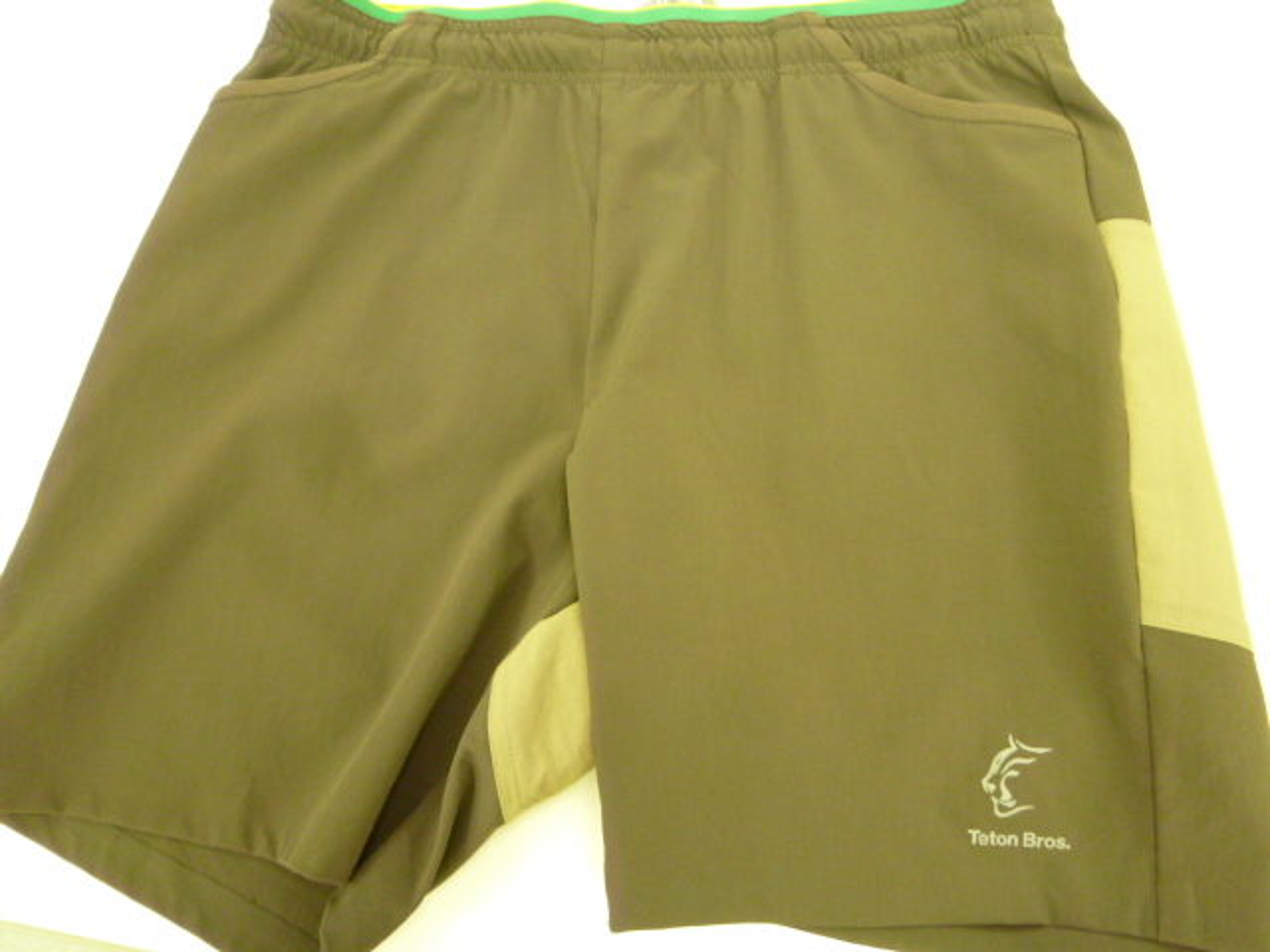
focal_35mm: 25
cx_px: 635
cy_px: 476
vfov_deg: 54.9
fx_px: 917
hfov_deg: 69.4
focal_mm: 4.5
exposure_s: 1/20
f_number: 2.8
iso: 400
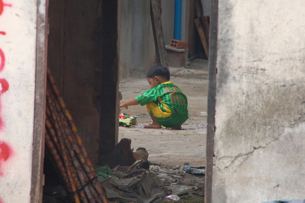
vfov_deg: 3.4
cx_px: 153
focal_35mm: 399
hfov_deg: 5.2
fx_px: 3378
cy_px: 96
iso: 800
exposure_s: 1/100
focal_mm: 250
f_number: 10
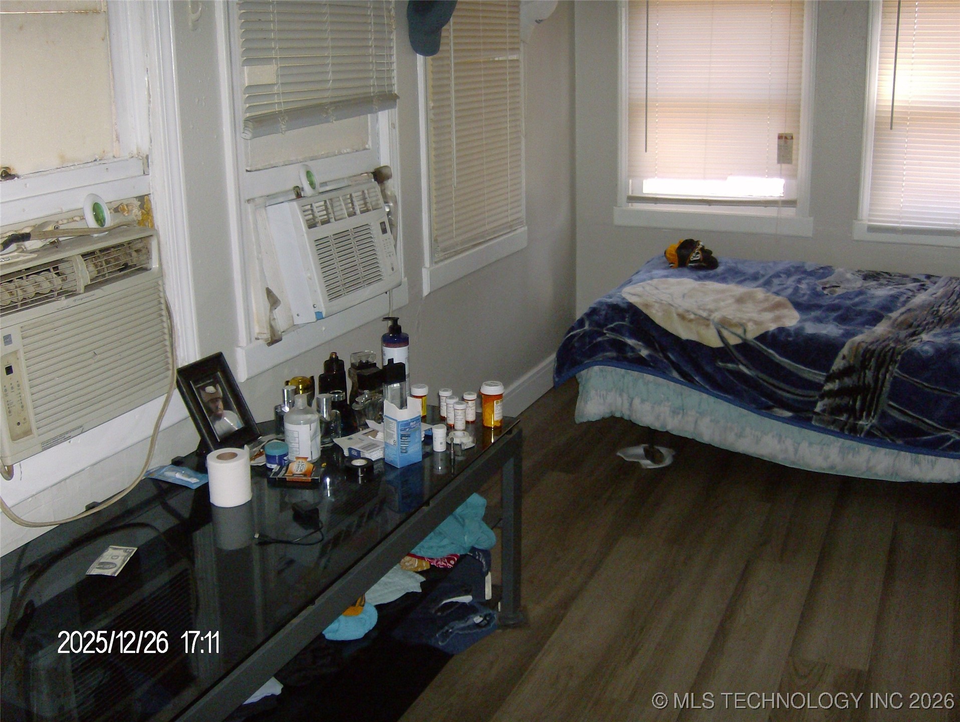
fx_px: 1000
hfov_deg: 51.3
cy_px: 361
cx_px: 480
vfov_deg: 39.7
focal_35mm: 36
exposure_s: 1/60
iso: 200
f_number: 2.8
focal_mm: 6
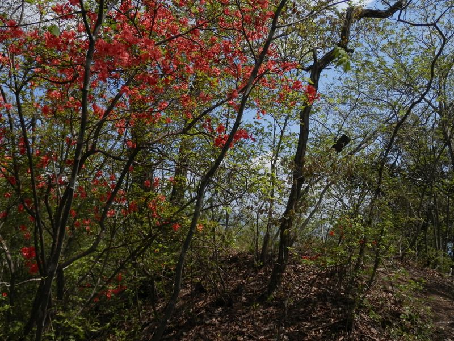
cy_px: 170
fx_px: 485
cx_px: 227
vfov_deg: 38.7
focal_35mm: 37
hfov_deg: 50.1
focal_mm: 6.6
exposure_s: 1/160
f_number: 10.1
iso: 80
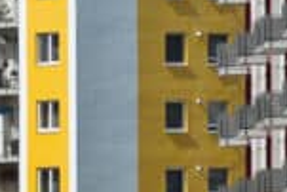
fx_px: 11395
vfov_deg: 1.0
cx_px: 203
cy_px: 74
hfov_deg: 1.4
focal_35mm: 1428
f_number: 10
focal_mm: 300
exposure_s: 1/640
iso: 250
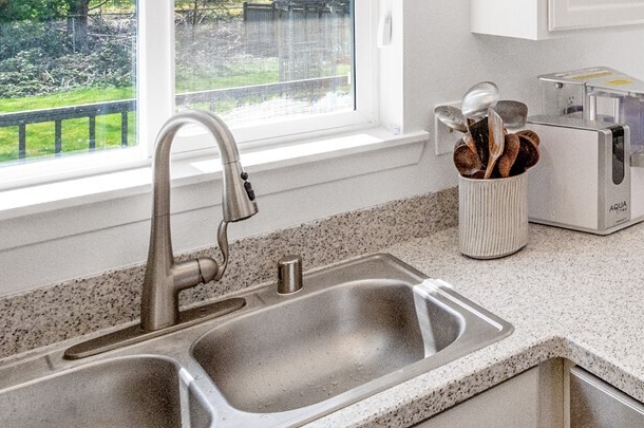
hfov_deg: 39.2
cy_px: -73
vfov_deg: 29.7
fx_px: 697
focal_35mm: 39
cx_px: 733
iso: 1600
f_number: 11
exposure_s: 1/500
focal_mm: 14
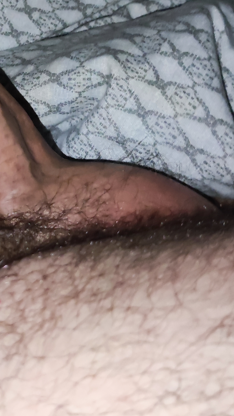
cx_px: -34
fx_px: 618
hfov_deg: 20.3
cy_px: 154
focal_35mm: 56
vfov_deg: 37.0
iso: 1207
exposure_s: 1/25
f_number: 1.79
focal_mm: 4.7
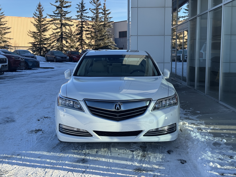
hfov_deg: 39.7
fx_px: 327
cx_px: 118
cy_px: 88
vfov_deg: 30.3
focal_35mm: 48
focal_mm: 6.76
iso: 64
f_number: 1.78
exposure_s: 1/2252
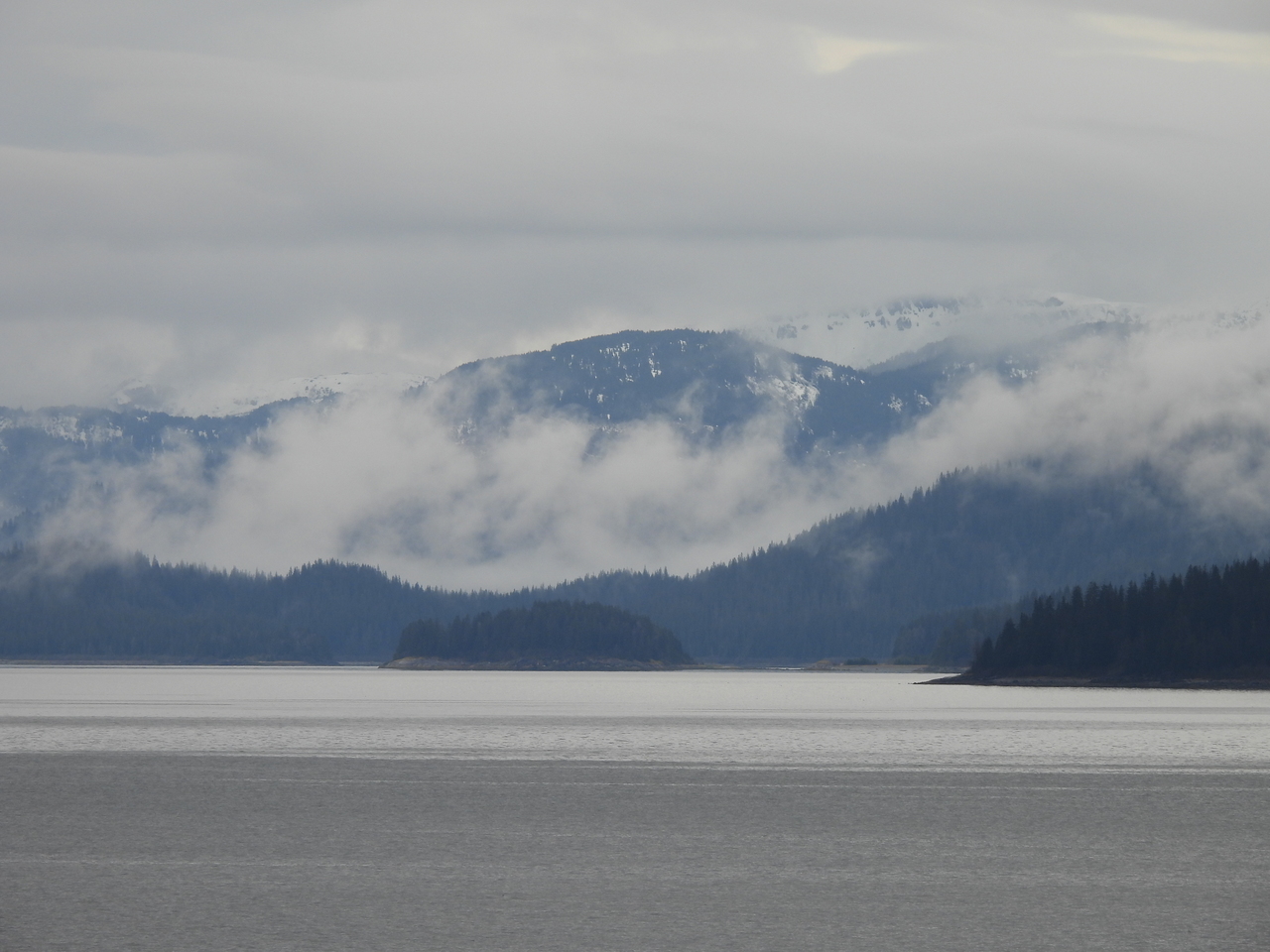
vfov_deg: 3.7
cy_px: 476
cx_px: 635
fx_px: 14675
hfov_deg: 5.0
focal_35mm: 400
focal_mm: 71.4
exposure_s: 1/320
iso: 100
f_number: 5
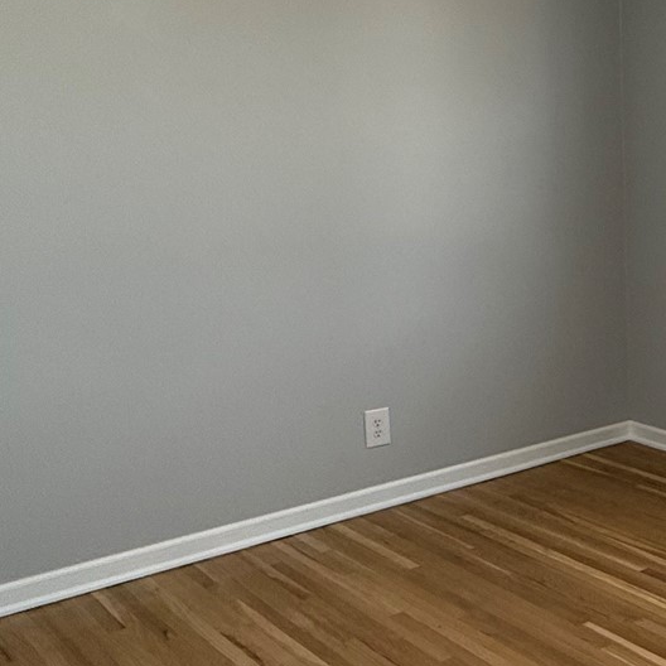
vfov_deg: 37.5
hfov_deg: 31.7
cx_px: 787
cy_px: 347
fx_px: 980
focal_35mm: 45
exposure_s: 1/120
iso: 80
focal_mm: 2.22
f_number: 2.2
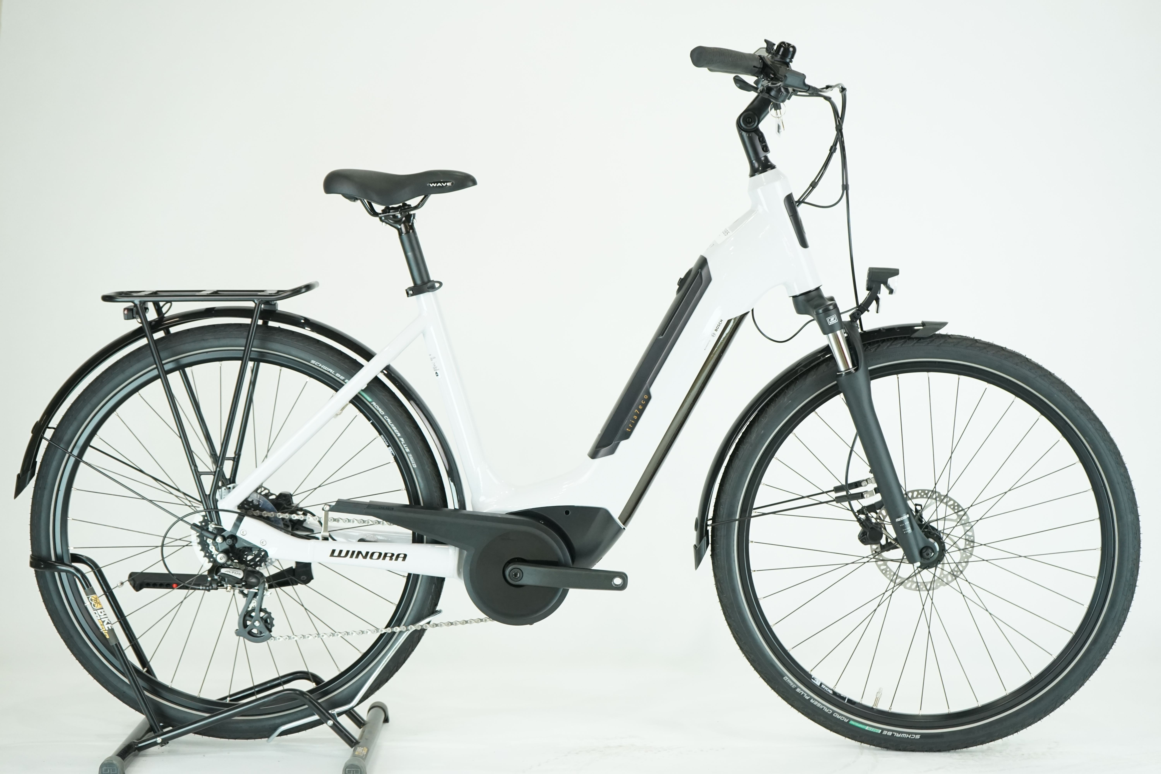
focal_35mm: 60
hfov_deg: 33.4
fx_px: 1935
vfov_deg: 22.6
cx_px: 580
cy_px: 387
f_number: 5.6
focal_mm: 60
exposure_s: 1/200
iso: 1600
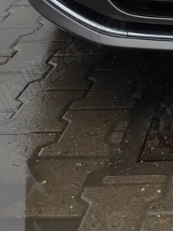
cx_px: 313
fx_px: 681
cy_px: -275
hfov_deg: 13.1
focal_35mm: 102
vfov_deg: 14.6
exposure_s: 1/248
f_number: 1.65
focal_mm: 6.19
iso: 50
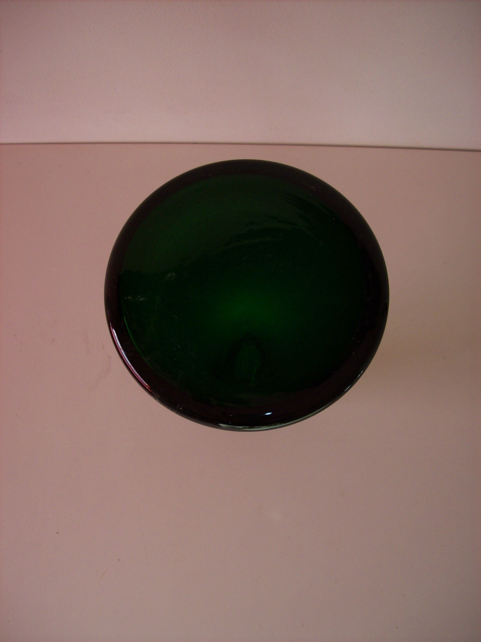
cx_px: 240
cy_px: 321
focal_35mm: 36
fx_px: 667
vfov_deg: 51.4
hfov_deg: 39.6
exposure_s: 1/64
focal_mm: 6
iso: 80
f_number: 2.7
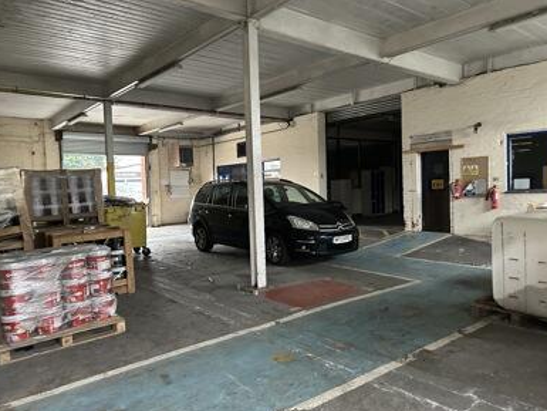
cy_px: 210
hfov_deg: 65.3
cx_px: 277
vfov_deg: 51.4
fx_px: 427
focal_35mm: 27
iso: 500
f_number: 1.5
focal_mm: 5.7
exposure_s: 1/33
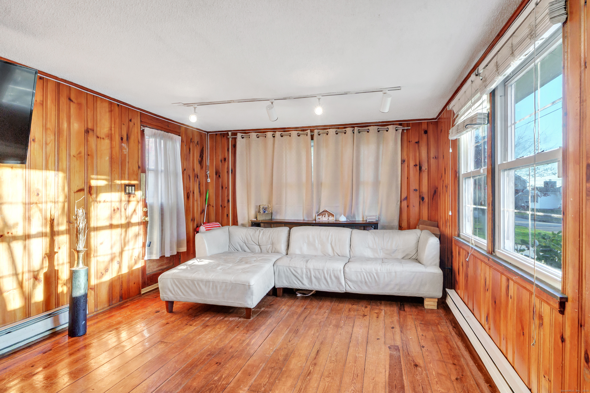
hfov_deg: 81.2
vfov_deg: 59.5
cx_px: 295
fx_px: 344
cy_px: 196
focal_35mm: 21
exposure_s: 1/25
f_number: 9
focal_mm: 14
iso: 800
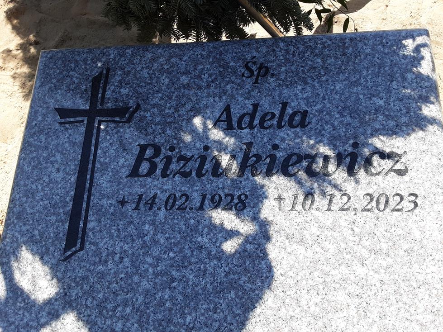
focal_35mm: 28
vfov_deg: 49.7
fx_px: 358
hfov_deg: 63.5
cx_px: 222
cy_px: 166
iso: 40
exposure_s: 1/835
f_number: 1.9
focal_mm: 2.9
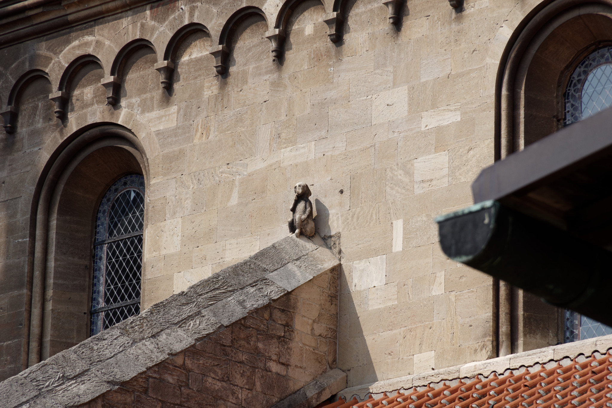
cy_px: 204
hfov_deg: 10.2
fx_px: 3433
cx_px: 306
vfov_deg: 6.8
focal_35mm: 202
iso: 100
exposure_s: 1/320
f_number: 11
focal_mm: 135
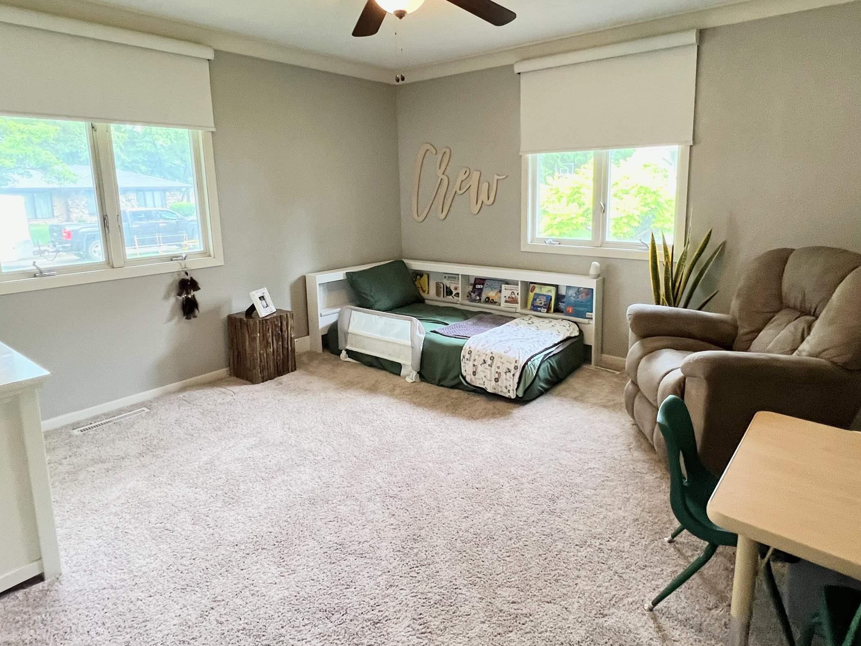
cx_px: 464
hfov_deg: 84.5
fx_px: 472
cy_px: 270
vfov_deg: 68.2
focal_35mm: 19
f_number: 1.8
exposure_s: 1/60
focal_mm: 1.57
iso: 320
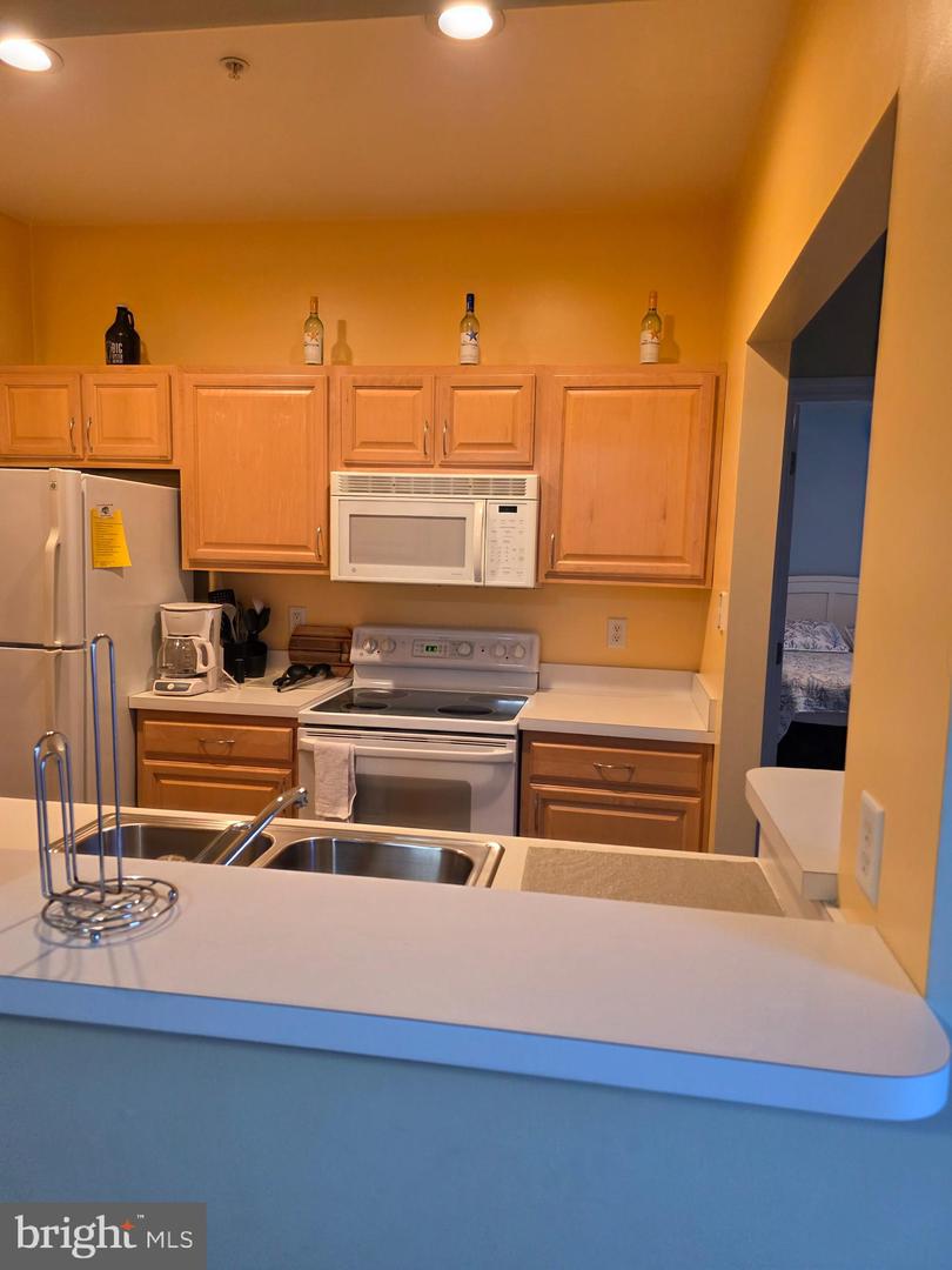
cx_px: 476
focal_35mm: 23
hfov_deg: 58.9
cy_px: 635
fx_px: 843
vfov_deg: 73.9
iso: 400
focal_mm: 6.3
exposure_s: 1/120
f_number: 1.7
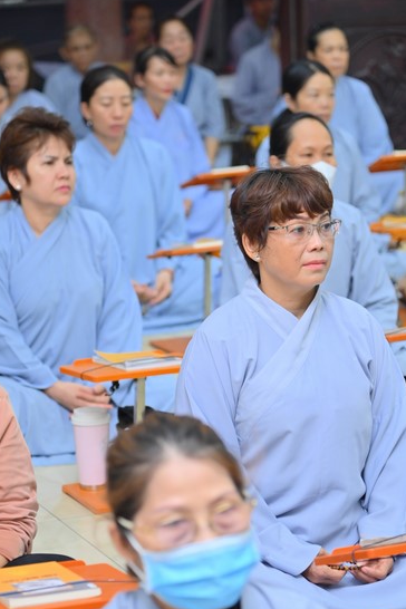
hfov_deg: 11.0
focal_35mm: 125
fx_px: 2114
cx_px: 206
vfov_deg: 16.4
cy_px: 339
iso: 1600
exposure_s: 1/80
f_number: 4.5
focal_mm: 105
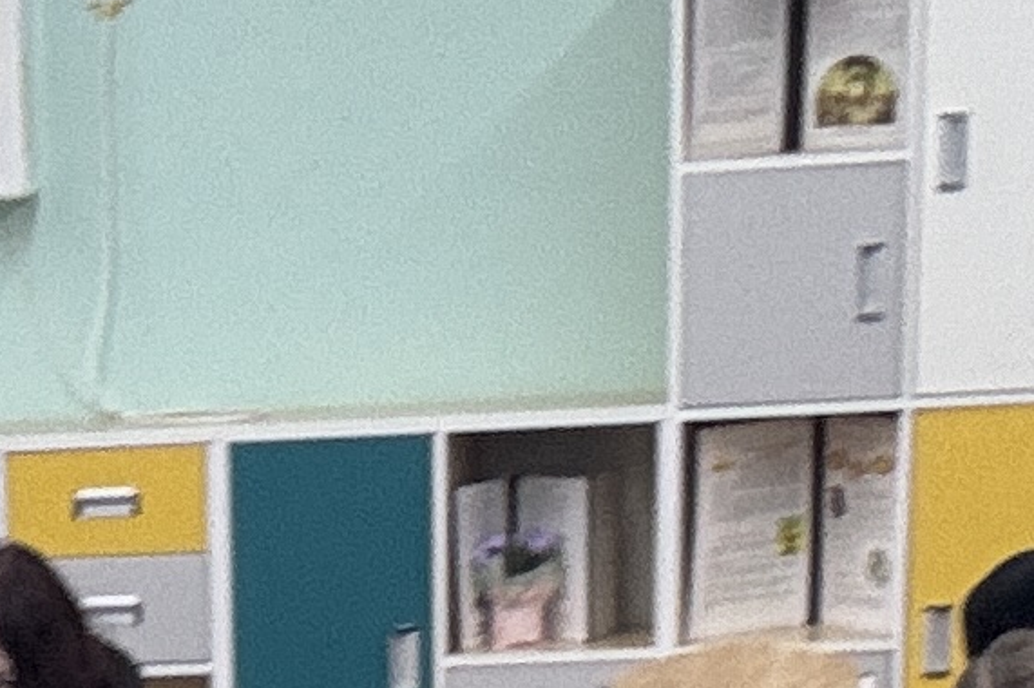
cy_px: 2013
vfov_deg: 7.3
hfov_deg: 12.0
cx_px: -107
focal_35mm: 169
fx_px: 4851
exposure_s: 1/60
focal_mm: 2.69
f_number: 1.9
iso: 50
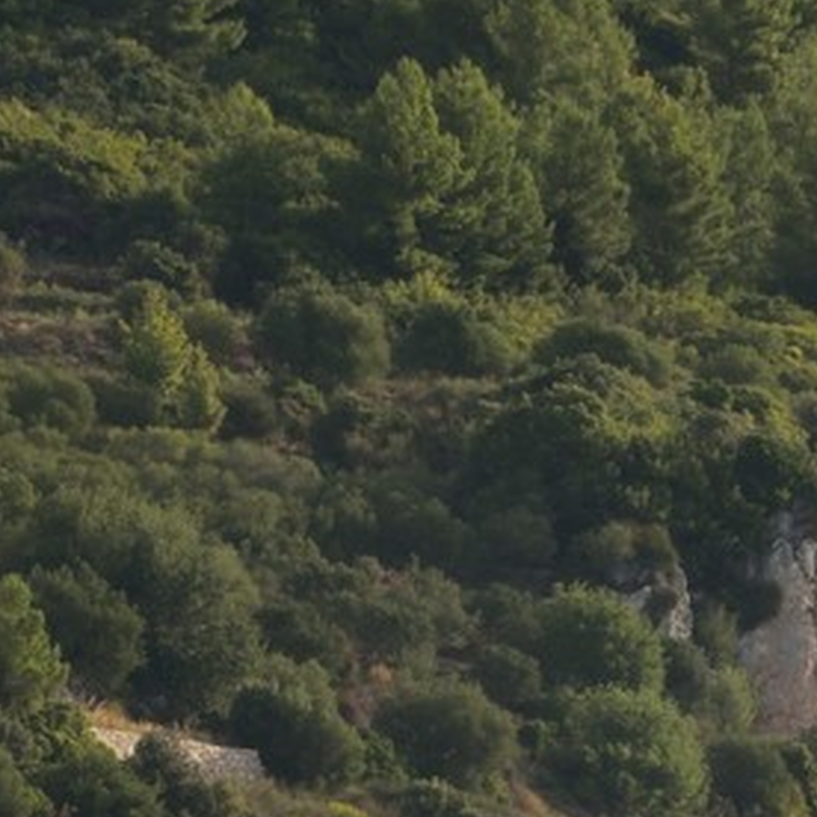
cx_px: 2356
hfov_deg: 2.1
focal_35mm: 838
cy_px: 663
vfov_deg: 2.1
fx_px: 22377
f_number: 8
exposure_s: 1/640
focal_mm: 170
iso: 200
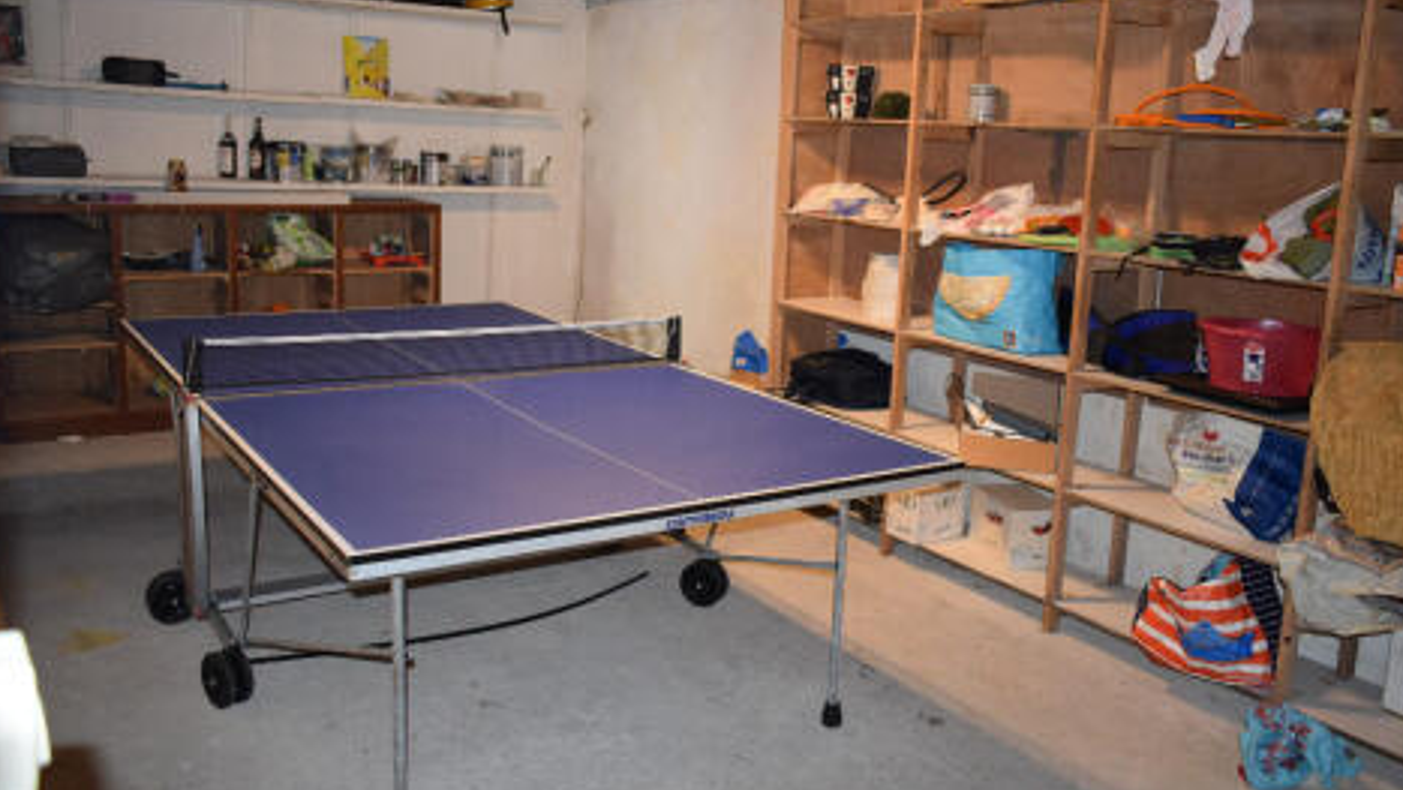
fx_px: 1191
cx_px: 700
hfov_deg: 61.0
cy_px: 344
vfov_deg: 36.7
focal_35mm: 32
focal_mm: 20
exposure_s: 1/60
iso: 1600
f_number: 3.8
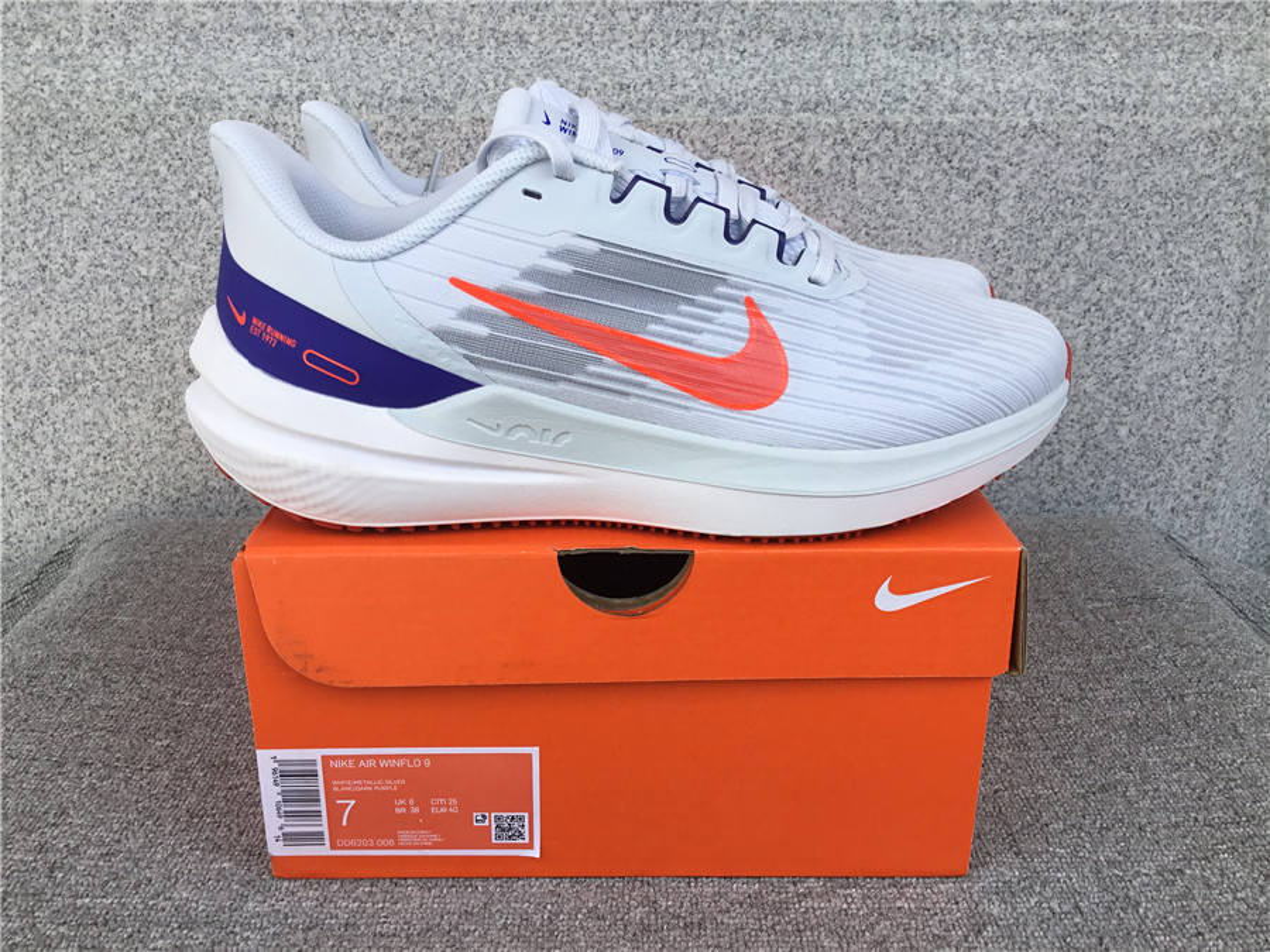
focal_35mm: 31
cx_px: 635
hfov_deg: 58.4
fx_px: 1137
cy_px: 476
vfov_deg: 45.4
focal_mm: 3.3
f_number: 2.4
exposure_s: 1/468
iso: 25
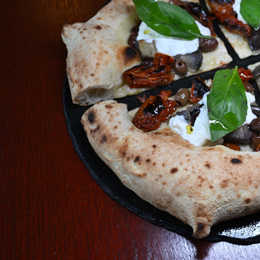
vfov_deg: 30.0
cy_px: 95
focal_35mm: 57
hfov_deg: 29.5
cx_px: 207
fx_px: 483
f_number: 6.3
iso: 1600
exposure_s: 1/320
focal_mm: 34.5
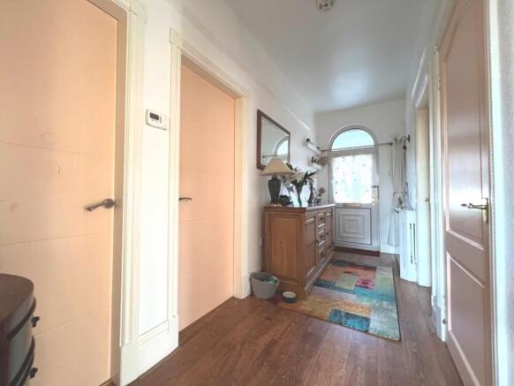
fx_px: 193
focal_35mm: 13
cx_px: 257
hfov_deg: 106.2
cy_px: 193
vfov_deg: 90.0
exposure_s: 1/60
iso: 320
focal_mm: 1.57
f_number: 1.8
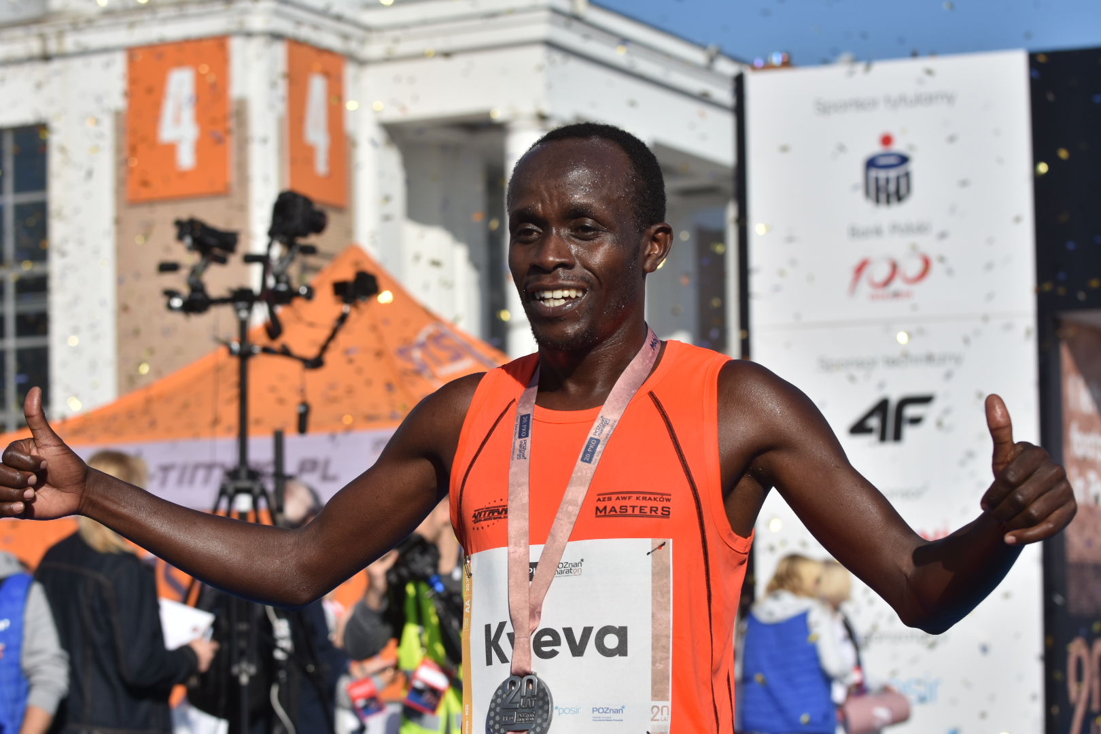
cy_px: 367
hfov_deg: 19.5
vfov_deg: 13.0
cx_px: 550
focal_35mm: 105
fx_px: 3211
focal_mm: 70
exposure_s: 1/1600
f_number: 5.6
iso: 100
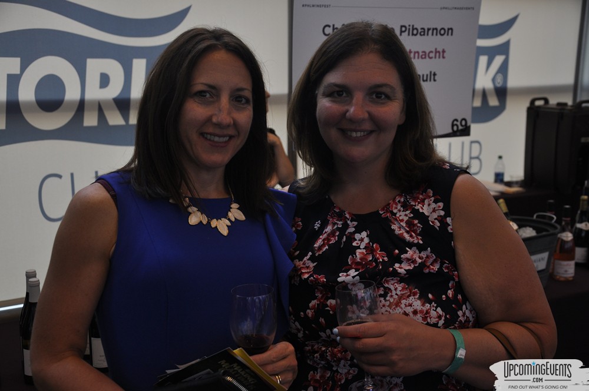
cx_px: 294
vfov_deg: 29.8
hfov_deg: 43.7
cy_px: 196
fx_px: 735
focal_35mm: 45
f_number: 5
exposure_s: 1/60
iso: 400
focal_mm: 30
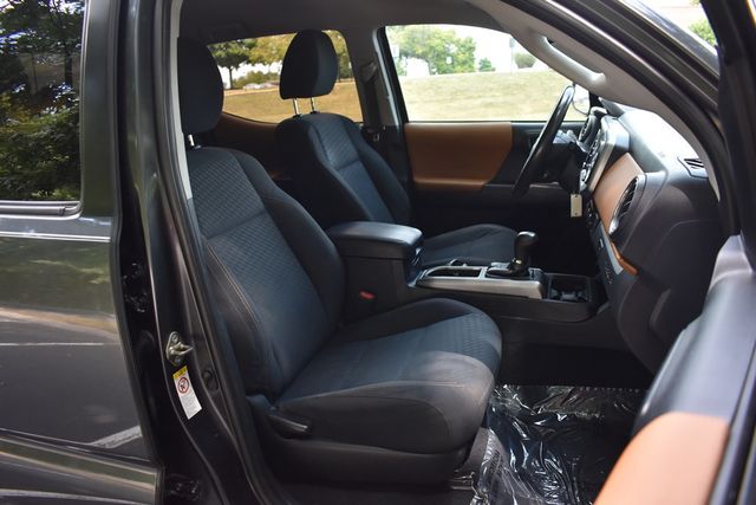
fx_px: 567
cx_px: 378
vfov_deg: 48.0
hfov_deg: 67.4
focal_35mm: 27
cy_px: 252
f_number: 3.5
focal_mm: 18
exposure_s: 1/250
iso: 640
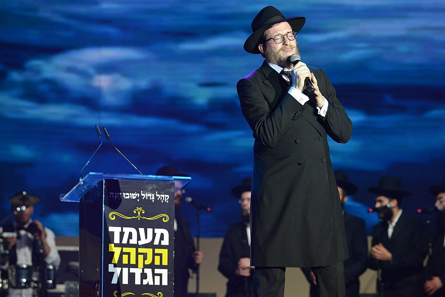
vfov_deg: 6.9
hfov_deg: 10.3
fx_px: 2472
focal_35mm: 200
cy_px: 148
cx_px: 222
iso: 2000
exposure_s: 1/200
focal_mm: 200
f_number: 5
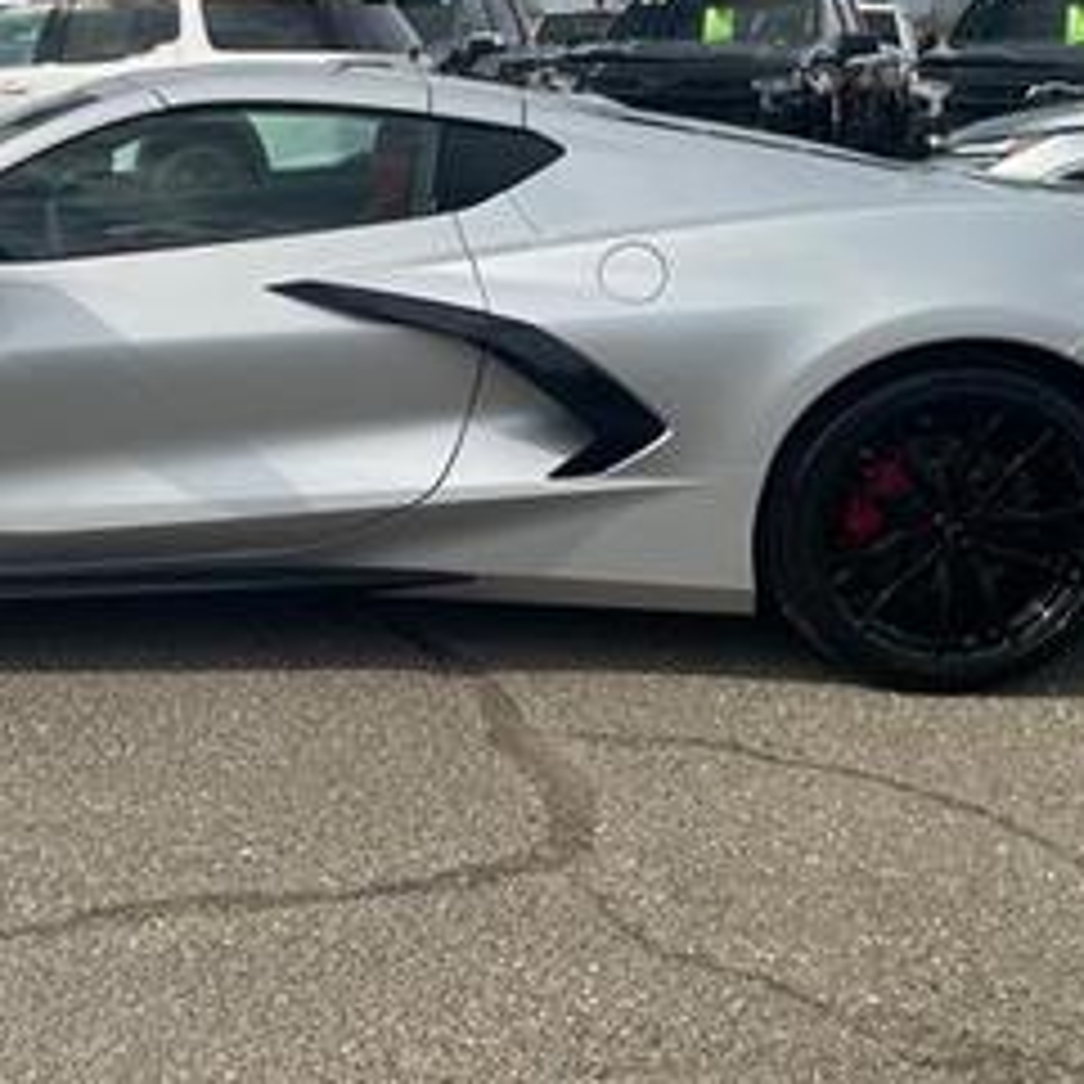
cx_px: 265
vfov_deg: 35.1
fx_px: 1701
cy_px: 391
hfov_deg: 34.6
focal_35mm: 48
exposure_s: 1/1795
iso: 32
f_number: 1.6
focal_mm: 4.2
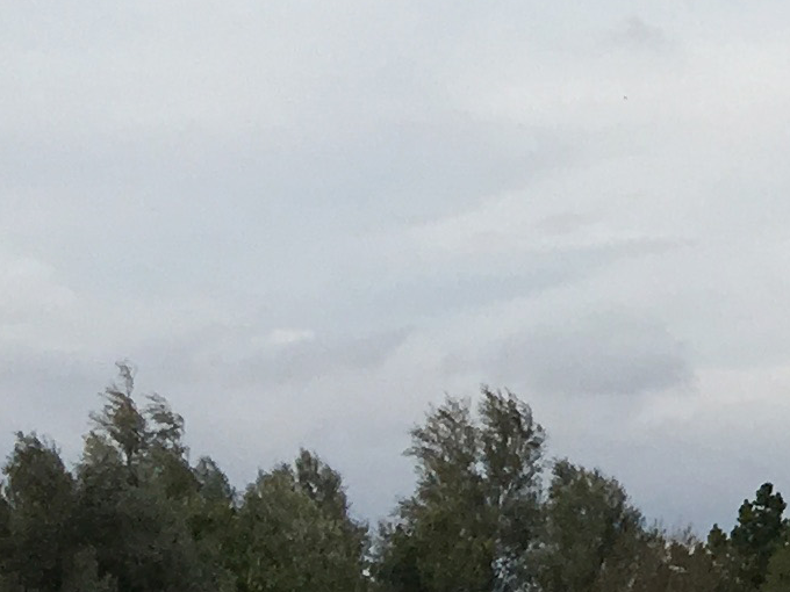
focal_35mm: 172
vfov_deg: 8.4
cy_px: -323
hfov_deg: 9.8
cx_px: 2040
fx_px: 3925
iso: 25
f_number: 2.2
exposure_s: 1/1748
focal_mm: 4.15
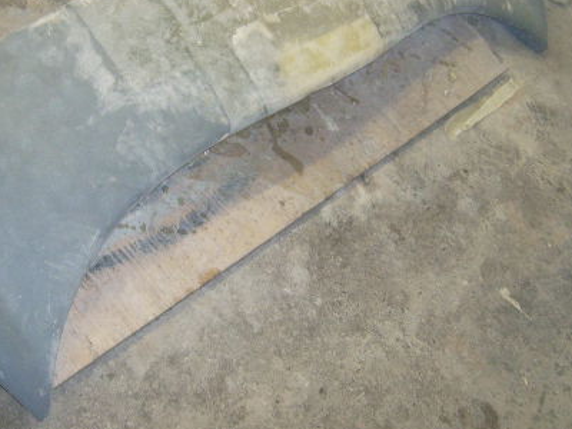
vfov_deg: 25.9
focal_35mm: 56
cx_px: 273
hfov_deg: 34.3
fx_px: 925
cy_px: 130
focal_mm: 5.95
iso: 100
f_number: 2.8
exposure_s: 1/60
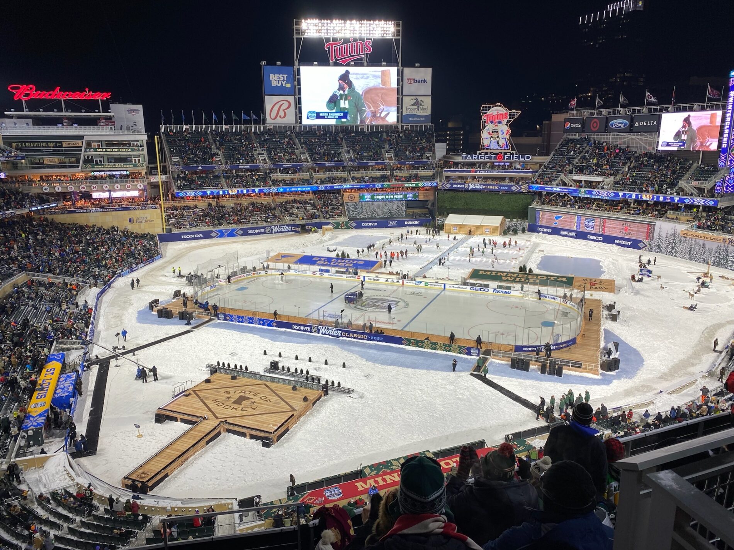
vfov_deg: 53.1
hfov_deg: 67.3
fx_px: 551
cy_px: 275
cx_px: 367
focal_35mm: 26
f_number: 1.8
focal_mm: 4.25
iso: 32
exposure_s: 1/120
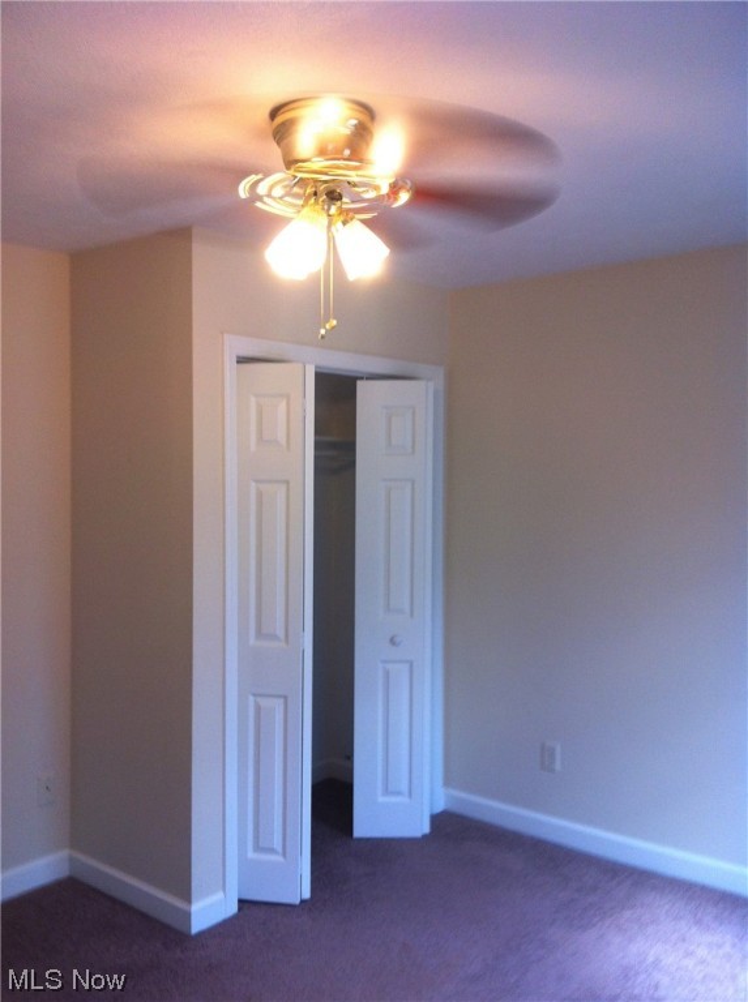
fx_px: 1012
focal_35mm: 35
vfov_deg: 52.7
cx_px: 374
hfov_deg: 40.6
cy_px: 501
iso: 80
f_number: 2.8
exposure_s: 1/30
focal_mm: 3.85
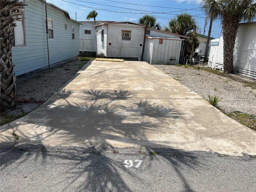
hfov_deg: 67.3
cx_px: 128
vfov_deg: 53.1
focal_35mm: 26
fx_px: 192
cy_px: 96
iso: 50
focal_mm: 5.1
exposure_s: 1/6897
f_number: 1.6
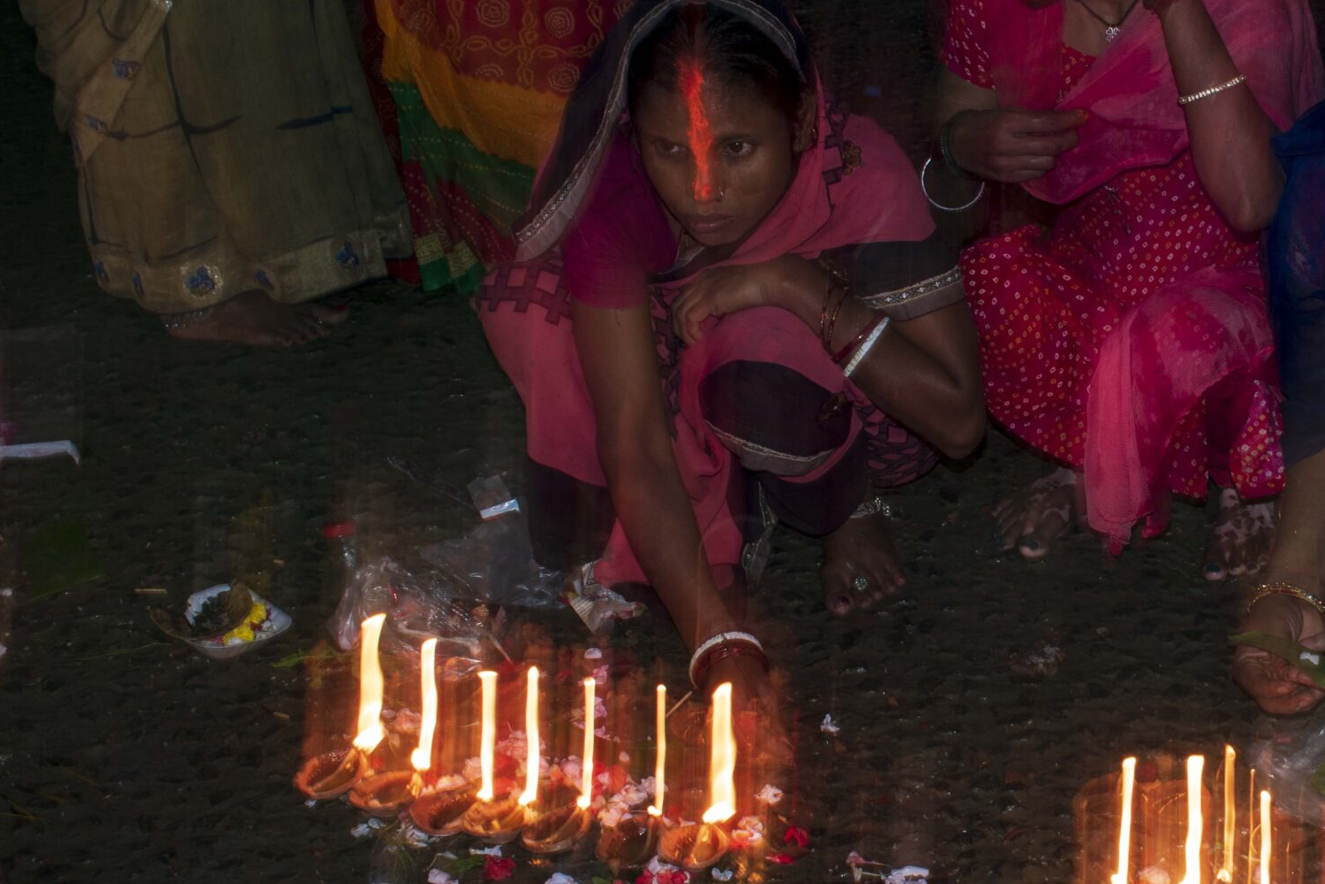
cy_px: 460
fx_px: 2650
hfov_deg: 27.3
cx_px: 1126
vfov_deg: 18.9
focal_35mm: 72
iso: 100
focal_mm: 28
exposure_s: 1/2
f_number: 8
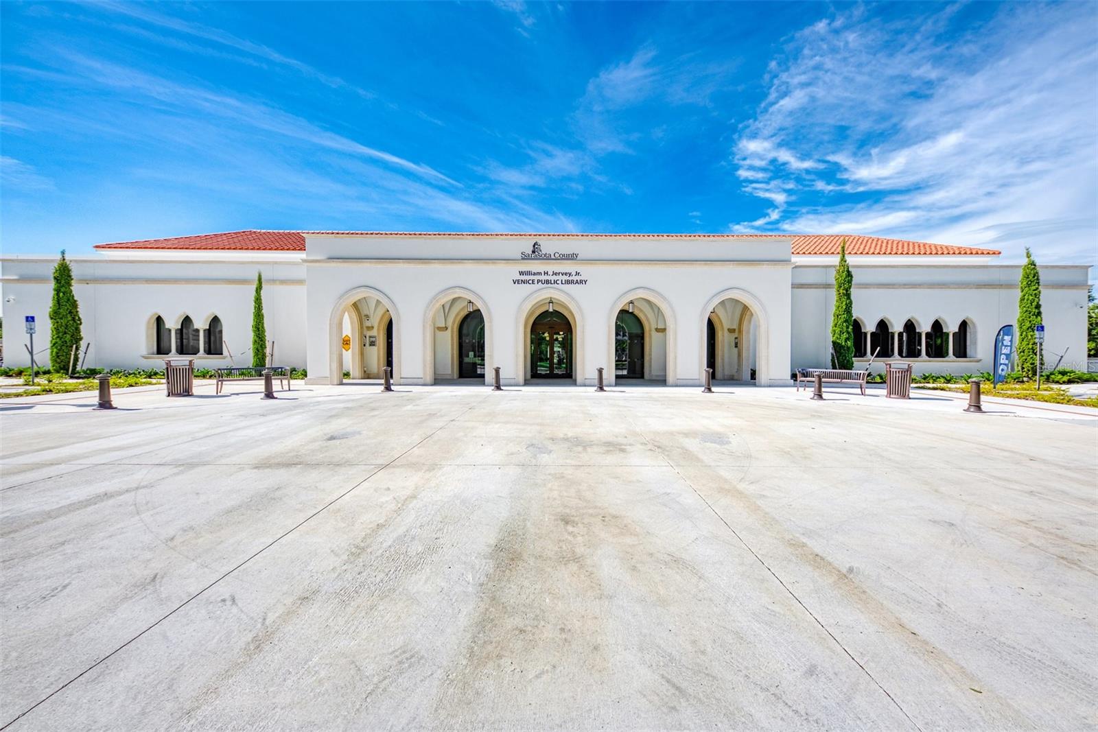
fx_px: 366
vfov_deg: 90.0
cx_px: 549
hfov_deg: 112.6
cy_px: 366
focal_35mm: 12
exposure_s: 1/250
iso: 250
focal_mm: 12
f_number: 7.1
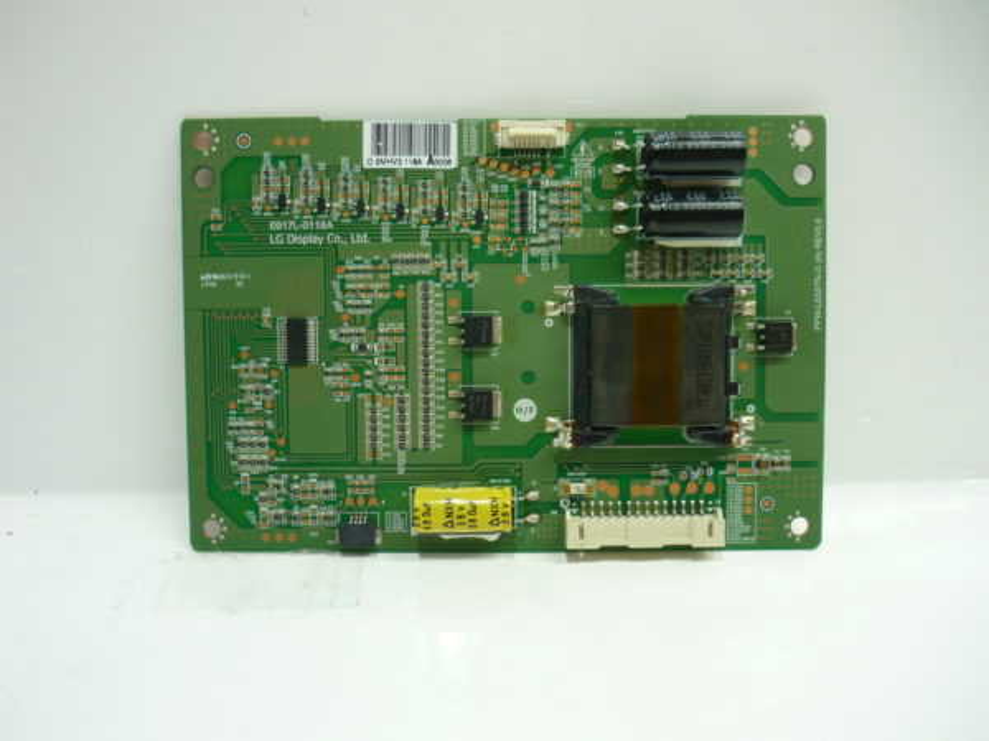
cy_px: 370
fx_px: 943
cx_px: 494
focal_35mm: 33
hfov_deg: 55.4
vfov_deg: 42.9
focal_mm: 5.5
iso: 100
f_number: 2.8
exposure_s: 1/30
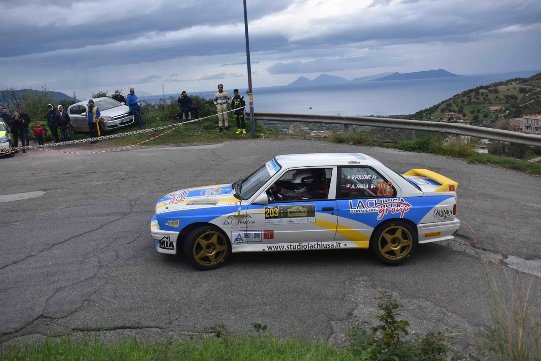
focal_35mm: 33
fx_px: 496
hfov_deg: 57.2
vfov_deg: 40.0
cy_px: 180
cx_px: 270
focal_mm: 22
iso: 500
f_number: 5.6
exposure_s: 1/1600
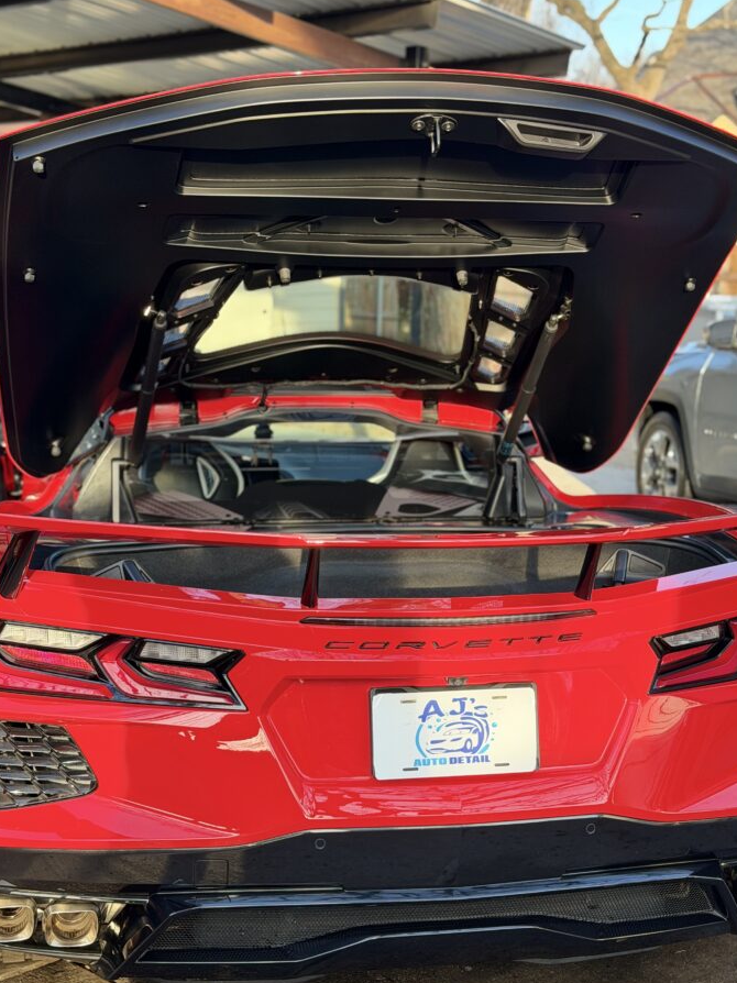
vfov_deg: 34.9
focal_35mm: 55
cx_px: 381
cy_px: 540
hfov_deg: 26.5
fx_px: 1562
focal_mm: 6.76
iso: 100
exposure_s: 1/191
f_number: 1.78
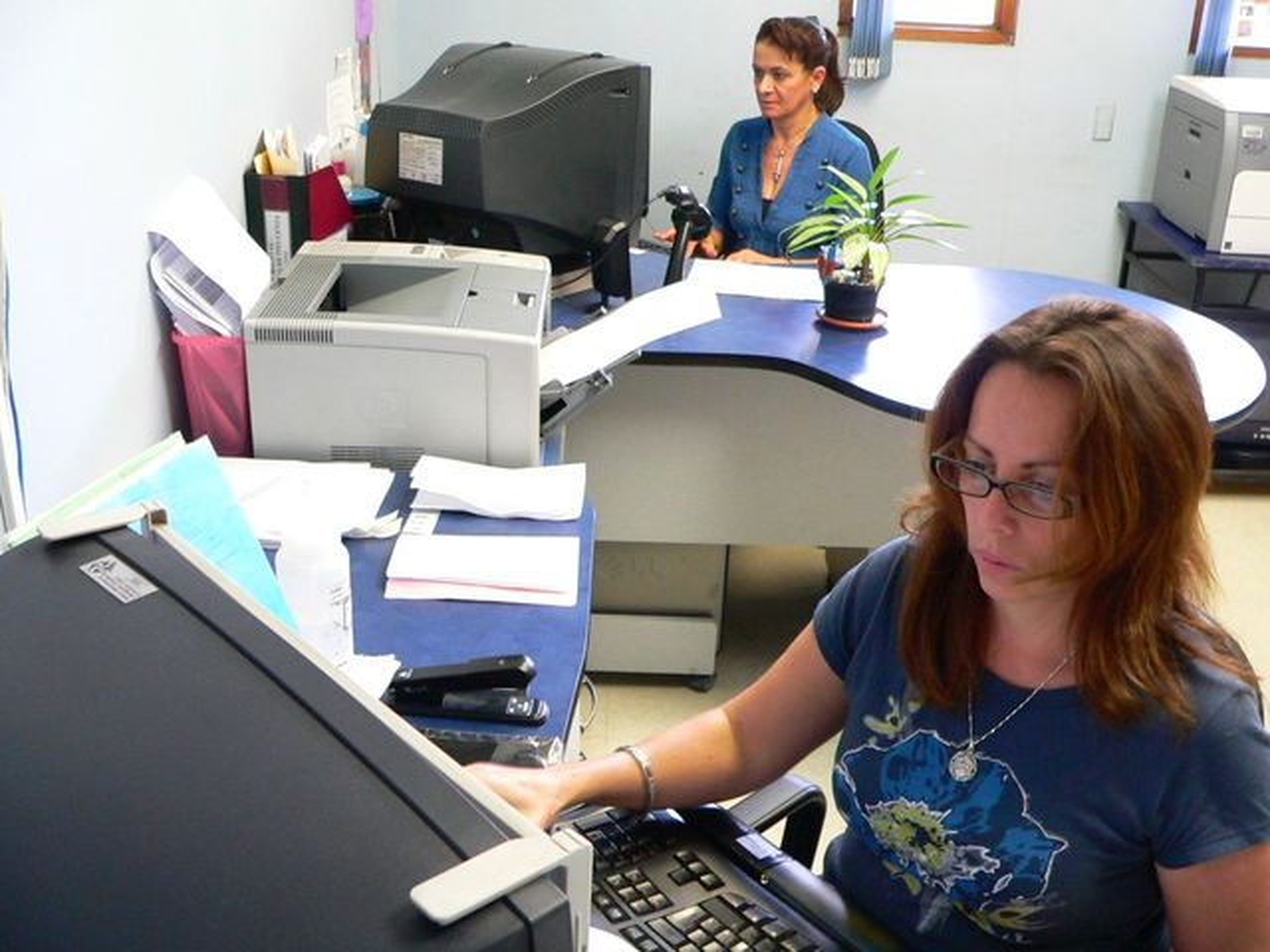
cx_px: 635
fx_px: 1321
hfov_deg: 51.4
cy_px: 476
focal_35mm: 36
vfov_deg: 39.7
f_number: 2.8
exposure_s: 1/4
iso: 200
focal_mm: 6
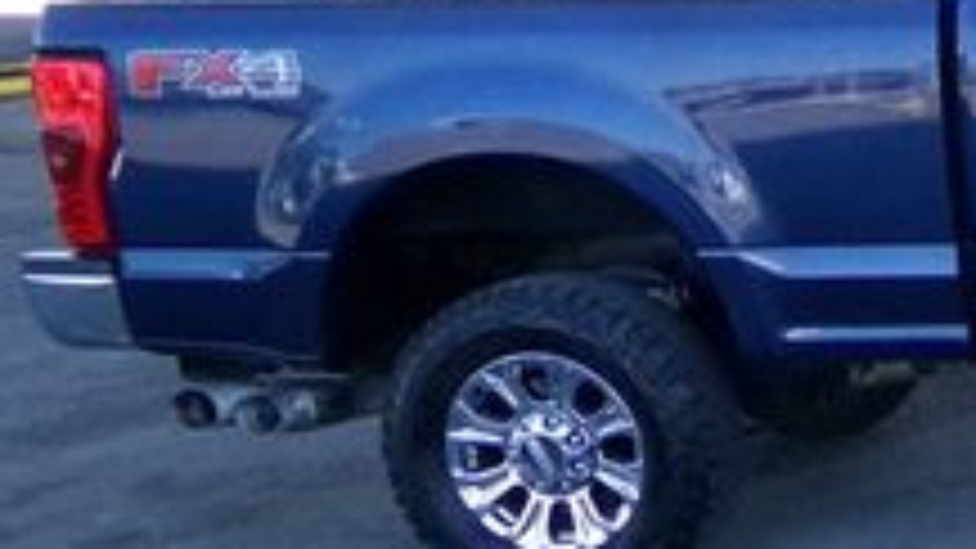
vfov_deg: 15.6
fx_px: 1992
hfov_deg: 23.1
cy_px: 441
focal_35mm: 77
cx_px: 1399
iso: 596
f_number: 11.07
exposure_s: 1/60
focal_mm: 4.3
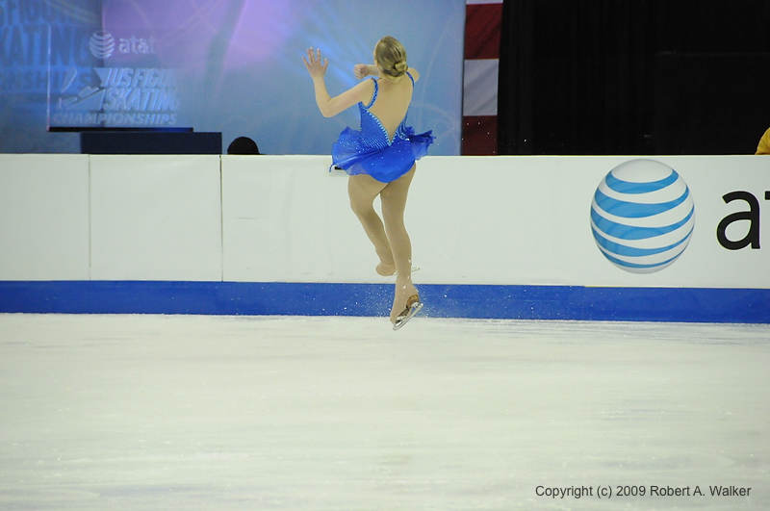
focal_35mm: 300
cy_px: 256
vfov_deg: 4.6
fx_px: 6408
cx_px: 385
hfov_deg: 6.9
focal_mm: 200
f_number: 5.6
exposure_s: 1/800
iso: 3200
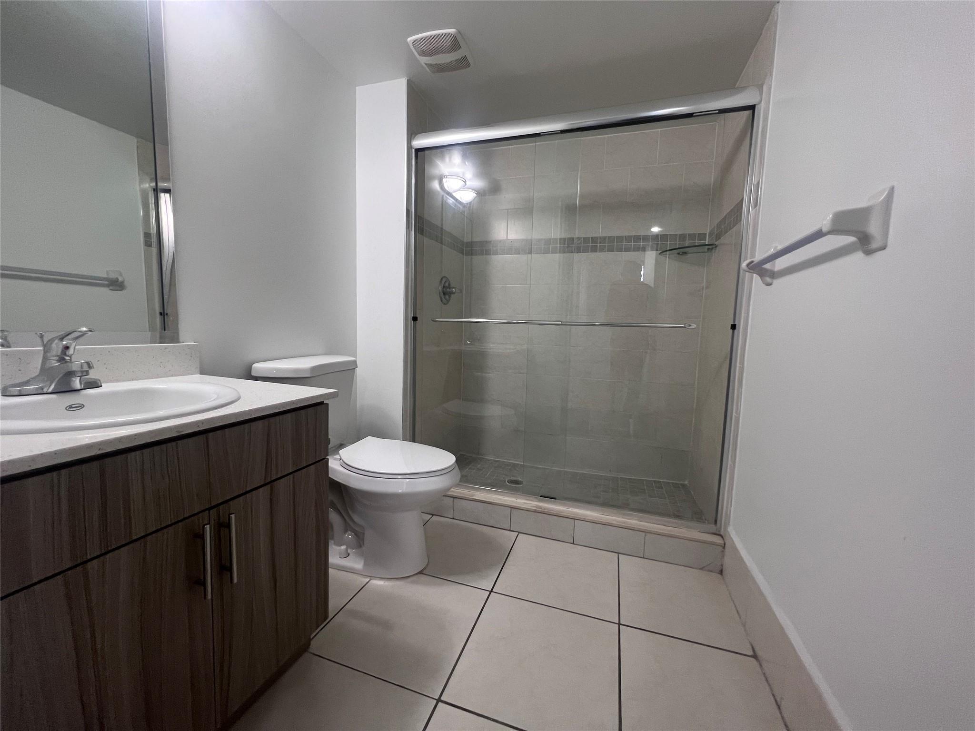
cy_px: 366
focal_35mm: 13
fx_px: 366
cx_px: 488
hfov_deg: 106.2
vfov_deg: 89.9
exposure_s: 1/60
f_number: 1.8
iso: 125
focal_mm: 1.57
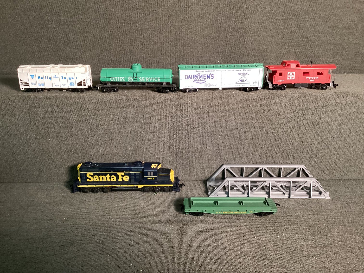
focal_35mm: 31
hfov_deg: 58.3
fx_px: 326
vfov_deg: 45.4
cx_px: 182
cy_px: 136
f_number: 2.4
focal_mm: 3.3
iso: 400
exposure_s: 1/40
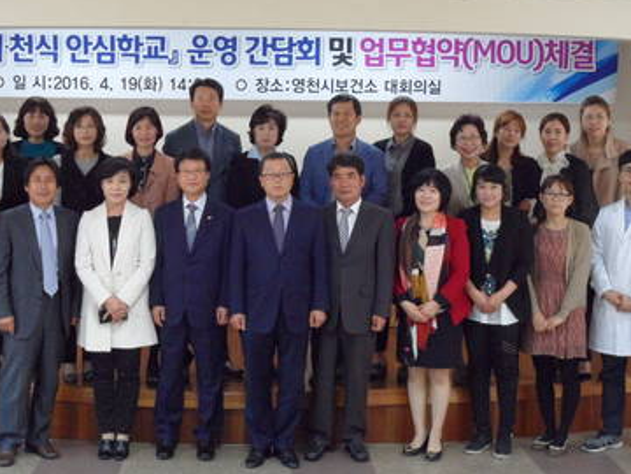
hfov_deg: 33.1
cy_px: 175
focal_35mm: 58
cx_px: 242
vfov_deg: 25.2
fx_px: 1057
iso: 320
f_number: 3.8
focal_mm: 6.6
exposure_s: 1/30
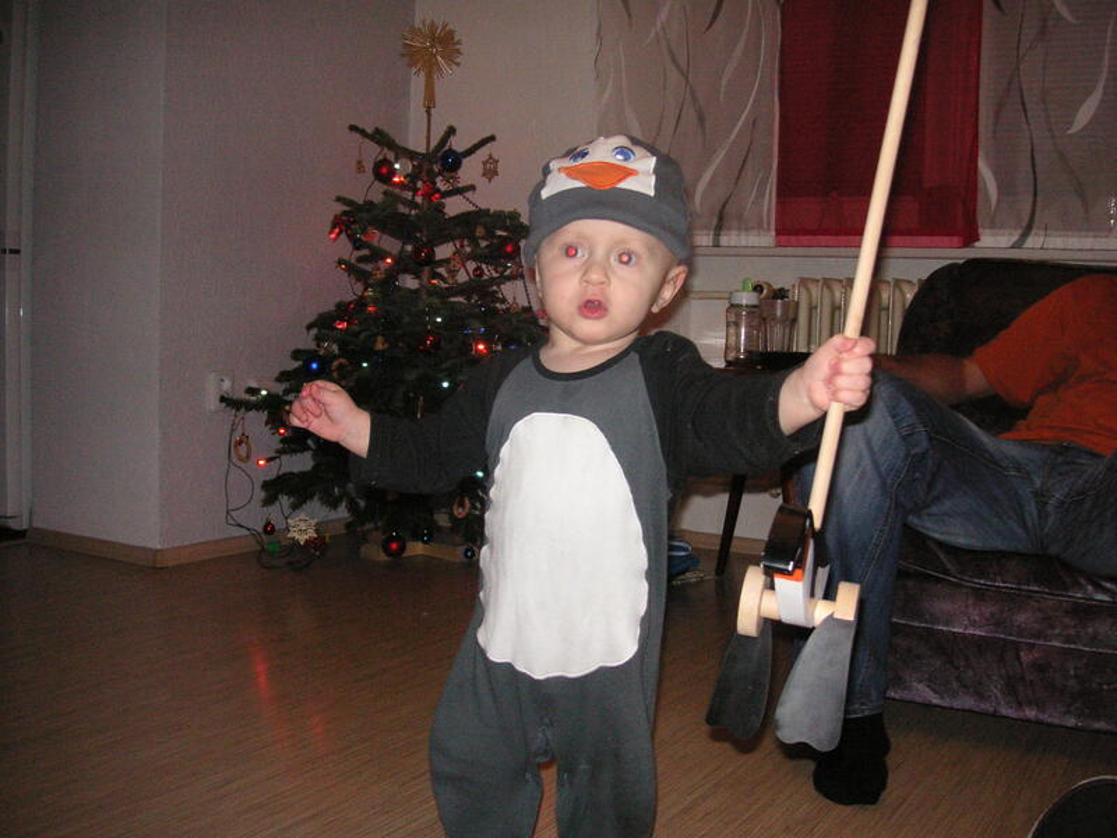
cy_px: 419
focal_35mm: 37
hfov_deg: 50.1
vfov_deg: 38.7
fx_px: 1194
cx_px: 558
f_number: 2.8
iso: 160
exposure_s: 1/45
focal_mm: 6.1
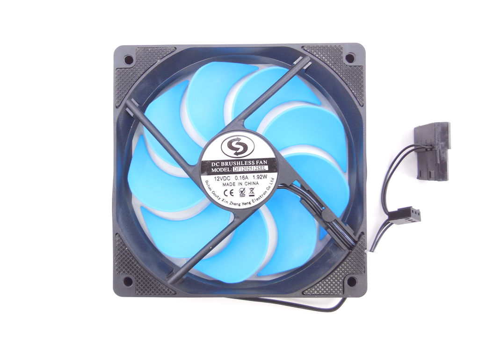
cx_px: 240
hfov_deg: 69.4
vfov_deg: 54.9
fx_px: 346
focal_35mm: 25
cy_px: 180
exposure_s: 1/30
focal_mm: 4.5
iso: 140
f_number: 3.1
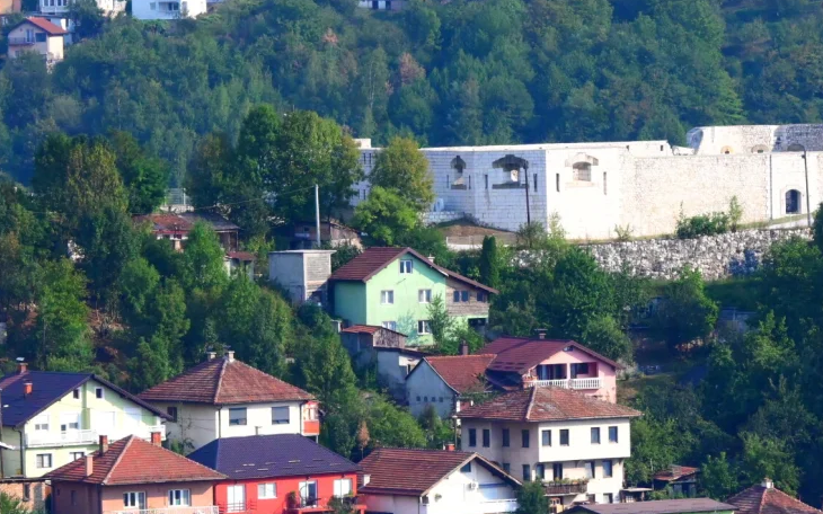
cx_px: 512
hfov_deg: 5.8
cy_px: 424
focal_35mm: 362
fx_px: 8118
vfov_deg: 3.6
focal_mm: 140
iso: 2500
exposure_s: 1/2500
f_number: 13
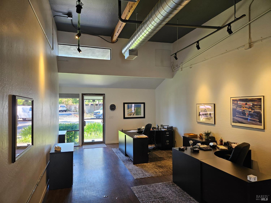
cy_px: 102
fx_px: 180
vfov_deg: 58.9
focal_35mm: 23
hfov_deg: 73.9
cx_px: 136
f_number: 1.8
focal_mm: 5.4
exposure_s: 1/120
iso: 100
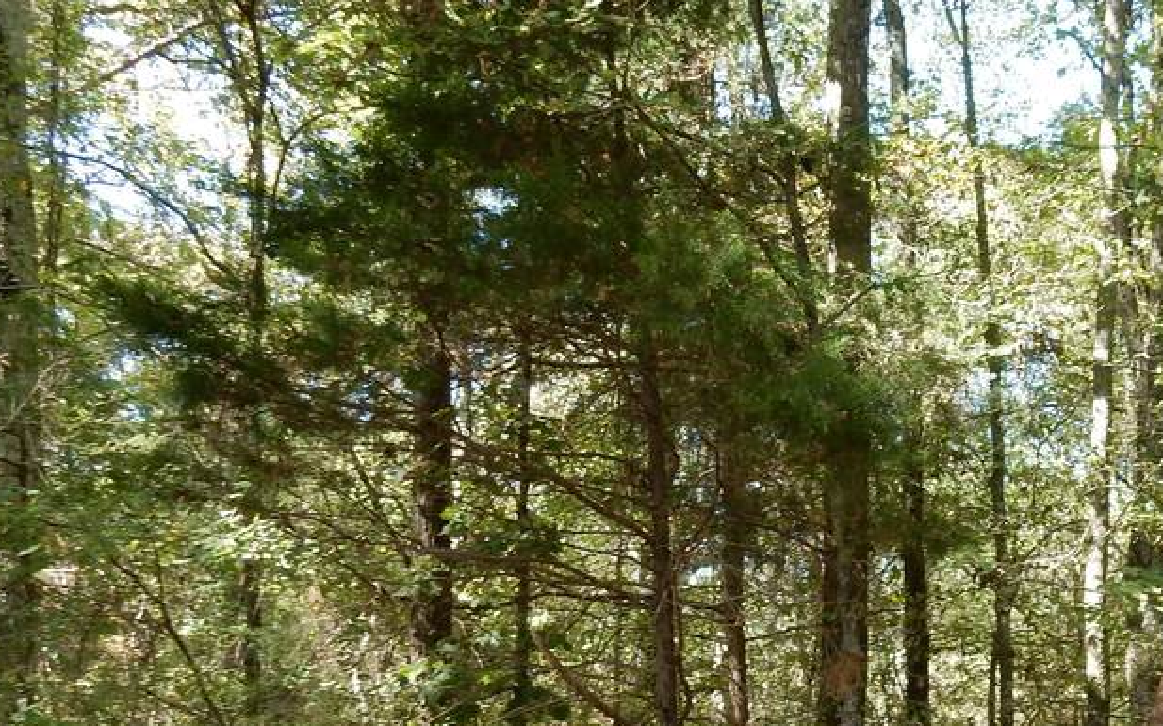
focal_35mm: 55
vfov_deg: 23.0
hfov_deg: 34.9
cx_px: 1033
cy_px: 632
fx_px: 1742
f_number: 3.7
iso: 125
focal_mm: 4.5
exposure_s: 1/60
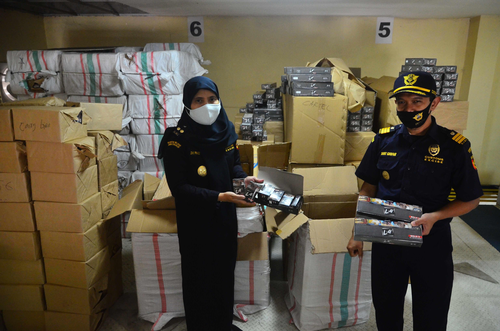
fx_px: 333
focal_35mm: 24
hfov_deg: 73.9
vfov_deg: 52.9
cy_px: 166
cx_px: 250
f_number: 3.5
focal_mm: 16
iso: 1100
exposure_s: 1/45
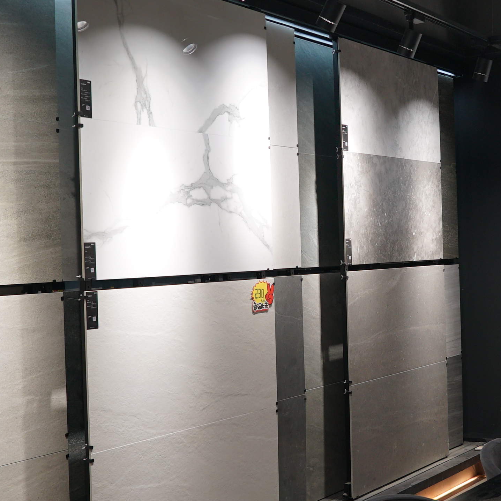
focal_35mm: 59
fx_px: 966
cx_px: 363
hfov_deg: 28.7
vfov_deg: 29.1
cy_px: 252
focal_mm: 24
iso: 250
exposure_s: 1/60
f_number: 4
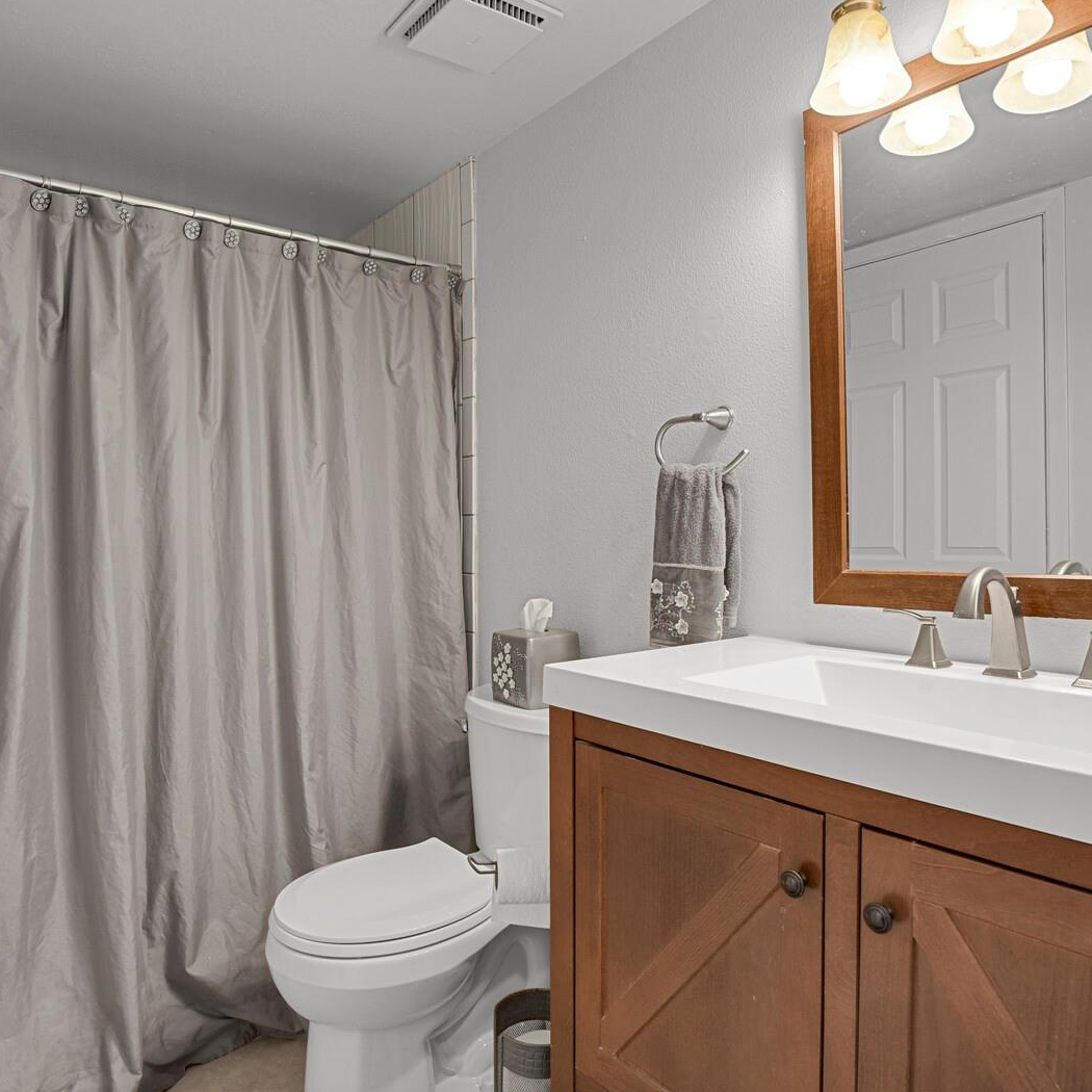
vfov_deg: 69.6
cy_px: 542
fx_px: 785
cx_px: 526
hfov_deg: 69.6
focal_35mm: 22
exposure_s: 1/20
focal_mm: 17
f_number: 8
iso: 9000
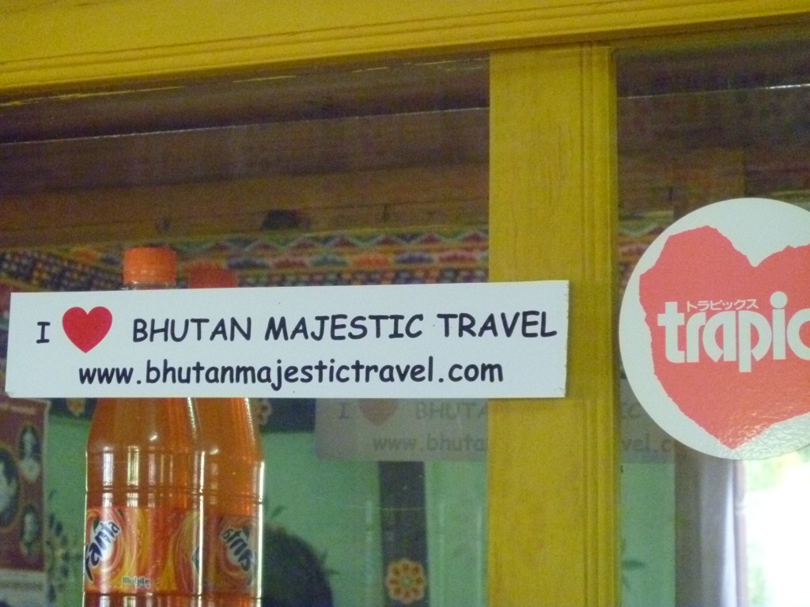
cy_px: 304
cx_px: 405
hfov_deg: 19.4
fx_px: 2363
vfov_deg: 14.6
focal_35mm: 101
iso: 1600
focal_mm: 17.9
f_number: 5.6
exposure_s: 1/20
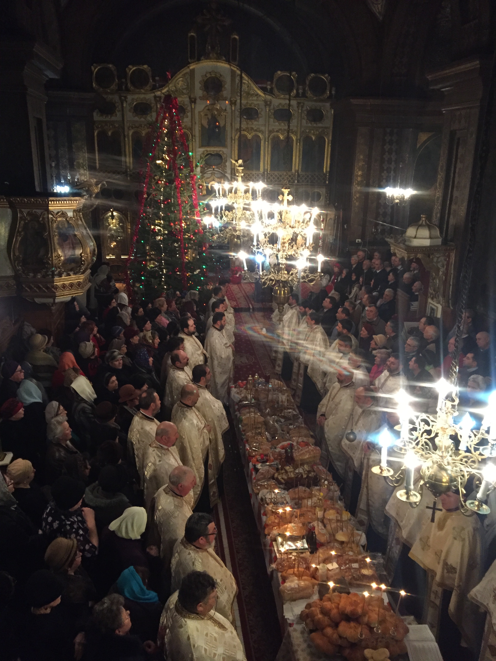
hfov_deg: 48.2
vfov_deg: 61.7
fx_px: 554
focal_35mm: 29
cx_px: 248
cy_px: 330
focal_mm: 4.15
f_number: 2.2
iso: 320
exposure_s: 1/25
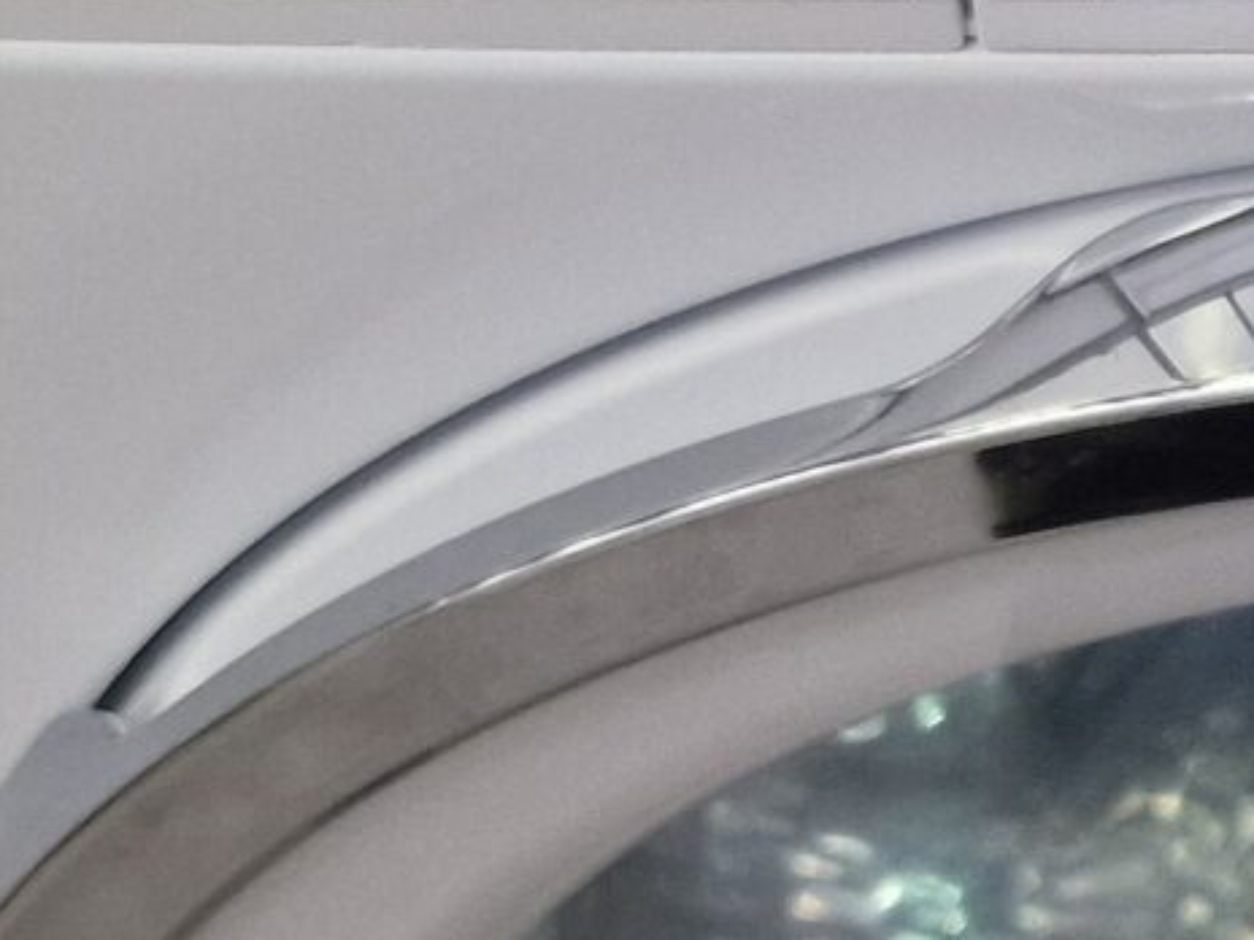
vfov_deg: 11.3
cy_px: -335
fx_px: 4601
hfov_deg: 14.7
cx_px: 1703
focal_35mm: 127
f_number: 1.8
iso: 320
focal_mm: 6.4
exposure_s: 1/100
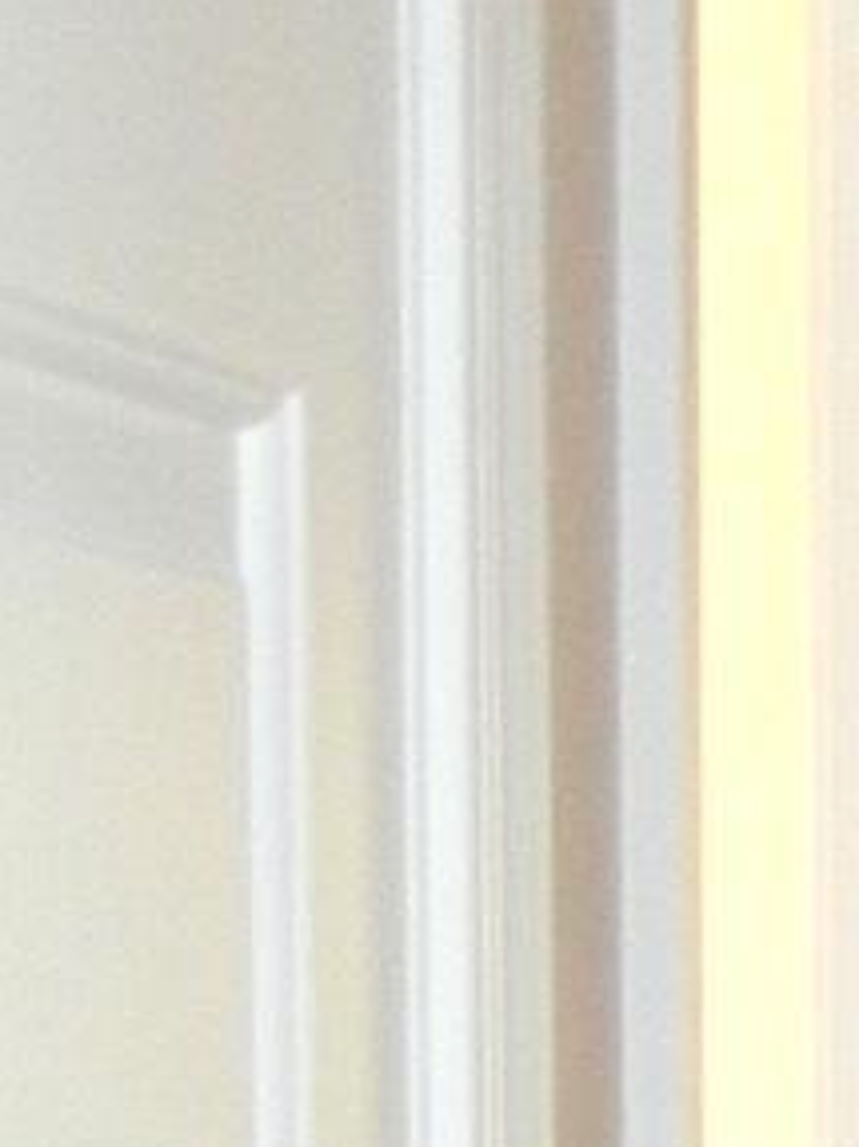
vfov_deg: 9.2
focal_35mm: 209
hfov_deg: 6.5
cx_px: 2609
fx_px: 6920
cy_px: 1810
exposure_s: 1/43.8
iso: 400
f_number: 3.5
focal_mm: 5.4
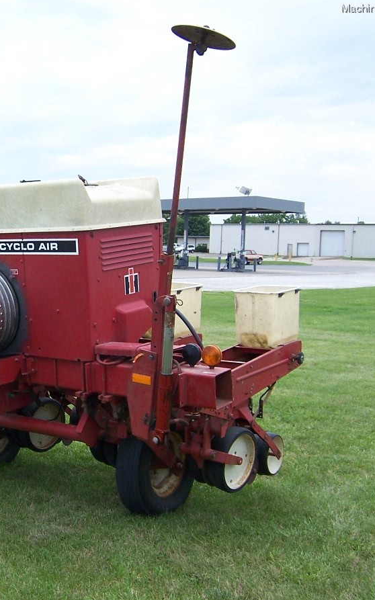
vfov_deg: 42.6
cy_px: 300
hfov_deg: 26.4
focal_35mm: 47
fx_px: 769
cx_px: 32
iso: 80
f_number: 3.4
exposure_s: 1/500
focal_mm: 5.5
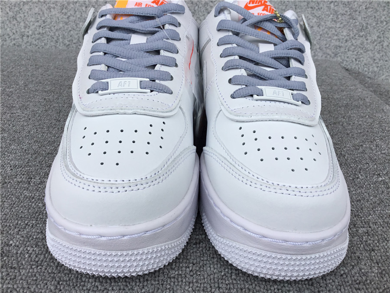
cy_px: 146
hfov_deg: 58.4
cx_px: 195
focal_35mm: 31
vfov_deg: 45.4
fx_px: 349
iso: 25
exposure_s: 1/679
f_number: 2.4
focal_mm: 3.3
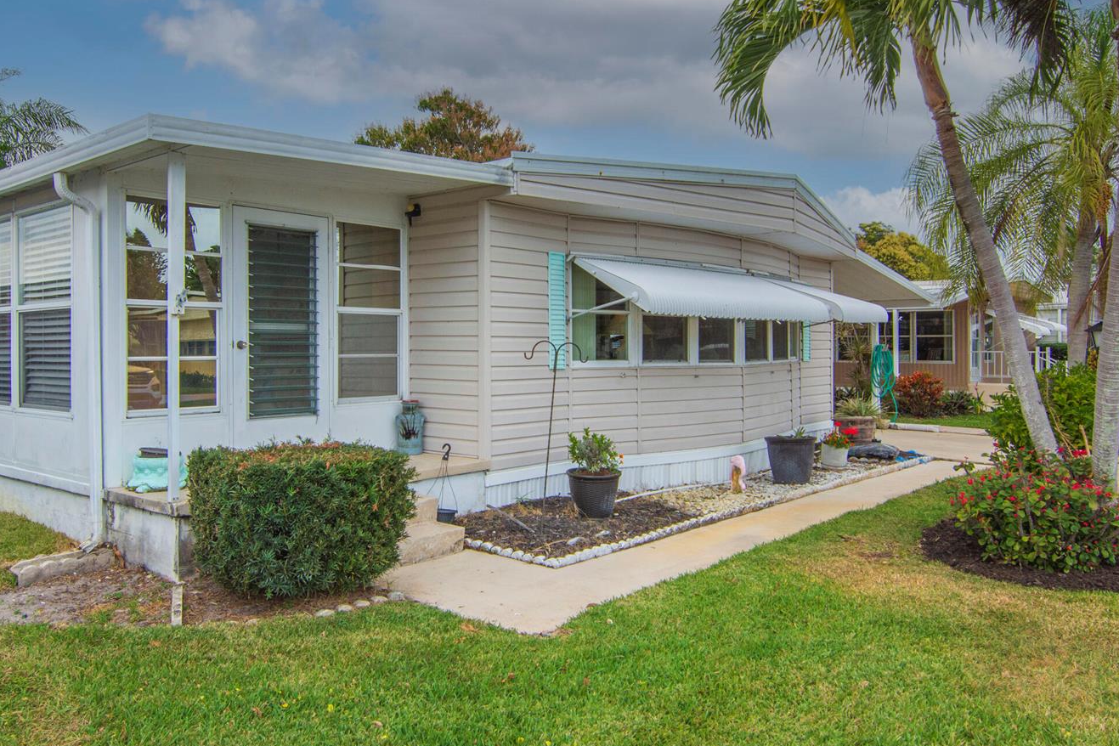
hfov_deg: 65.3
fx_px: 870
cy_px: 346
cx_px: 501
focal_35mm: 28
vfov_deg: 46.4
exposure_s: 1/400
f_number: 10
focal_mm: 12
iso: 320
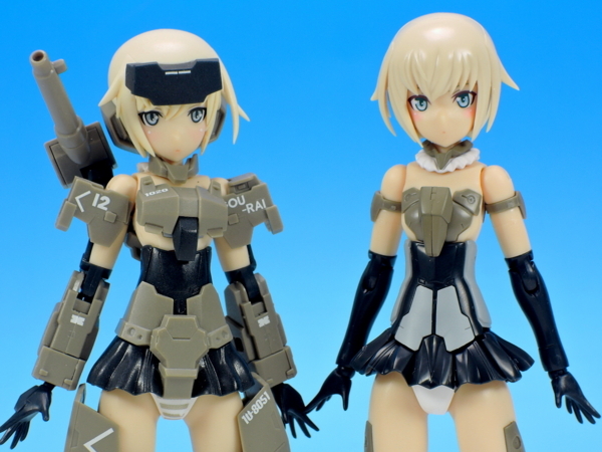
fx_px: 1826
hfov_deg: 18.7
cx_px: 301
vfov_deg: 14.1
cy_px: 226
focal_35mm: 105
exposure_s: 1
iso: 80
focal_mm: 22.4
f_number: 7.3
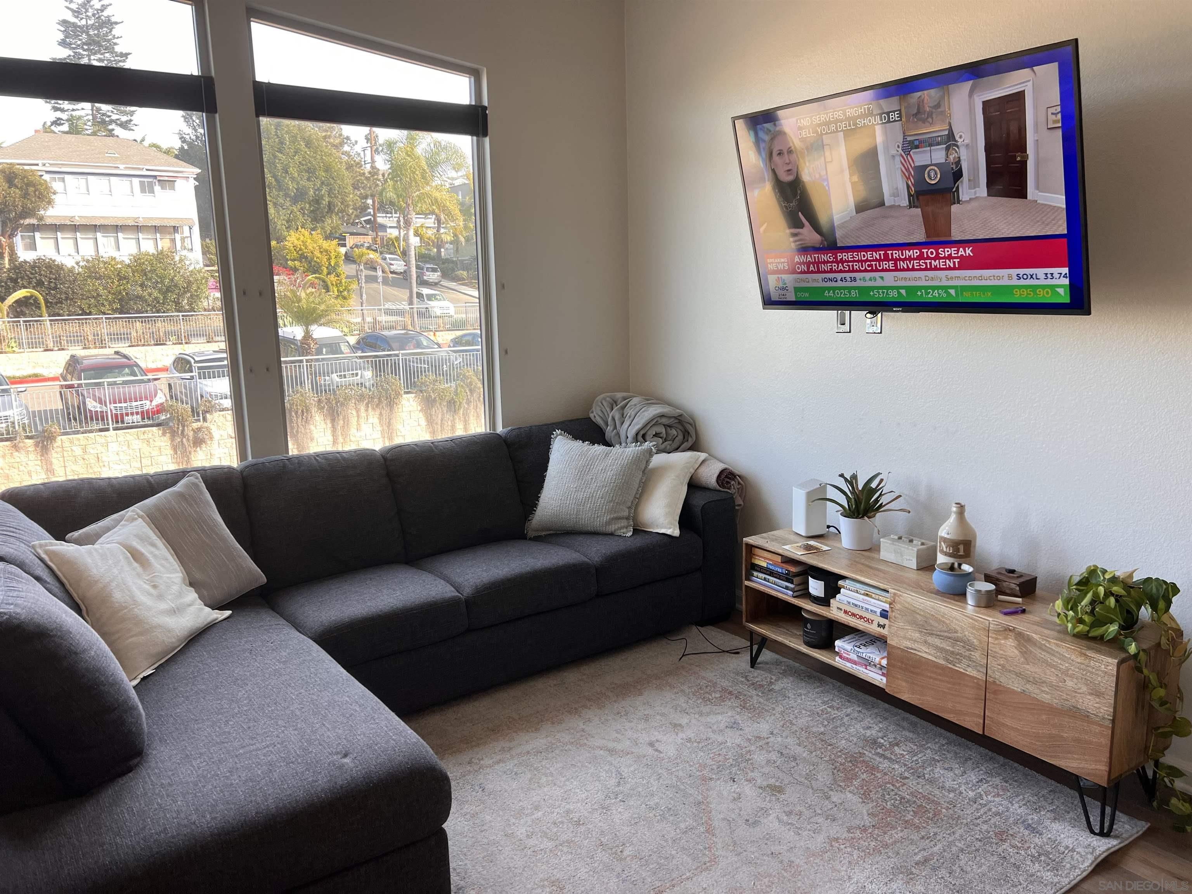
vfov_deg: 53.1
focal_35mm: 26
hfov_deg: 67.3
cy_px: 447
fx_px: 895
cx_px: 596
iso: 32
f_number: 1.5
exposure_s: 1/126
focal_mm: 5.7
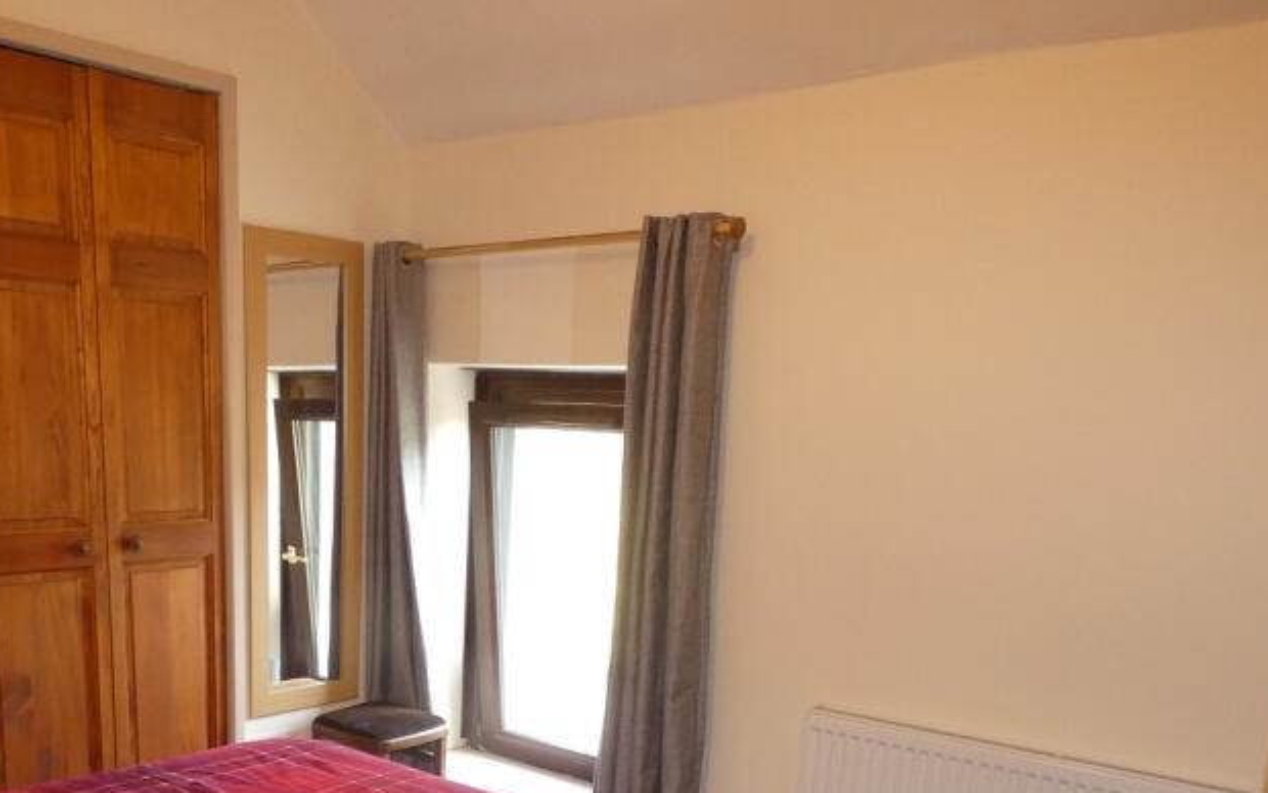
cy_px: 750
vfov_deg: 33.8
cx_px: 470
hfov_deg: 54.6
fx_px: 1210
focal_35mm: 35
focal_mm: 3.6
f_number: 2.8
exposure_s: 1/60
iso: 400
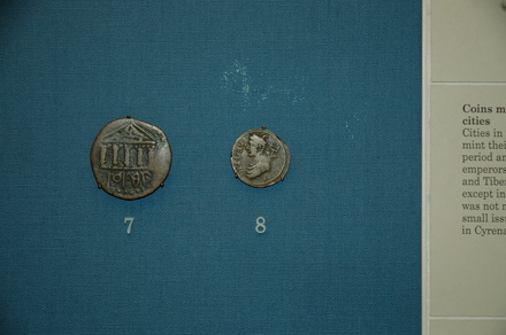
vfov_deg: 13.0
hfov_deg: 19.5
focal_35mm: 105
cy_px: 168
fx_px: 1474
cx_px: 253
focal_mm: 70
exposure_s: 1/60
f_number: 4.5
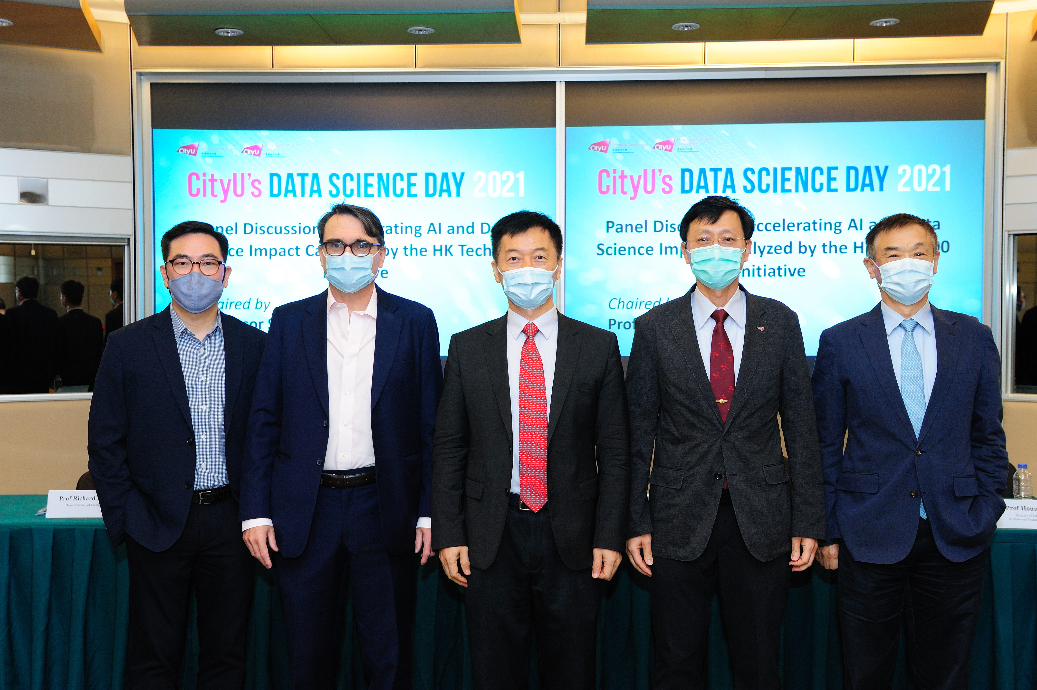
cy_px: 345
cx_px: 518
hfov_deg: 44.5
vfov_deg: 30.5
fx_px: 1267
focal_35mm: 44
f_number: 6.3
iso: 800
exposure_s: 1/60
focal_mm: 44
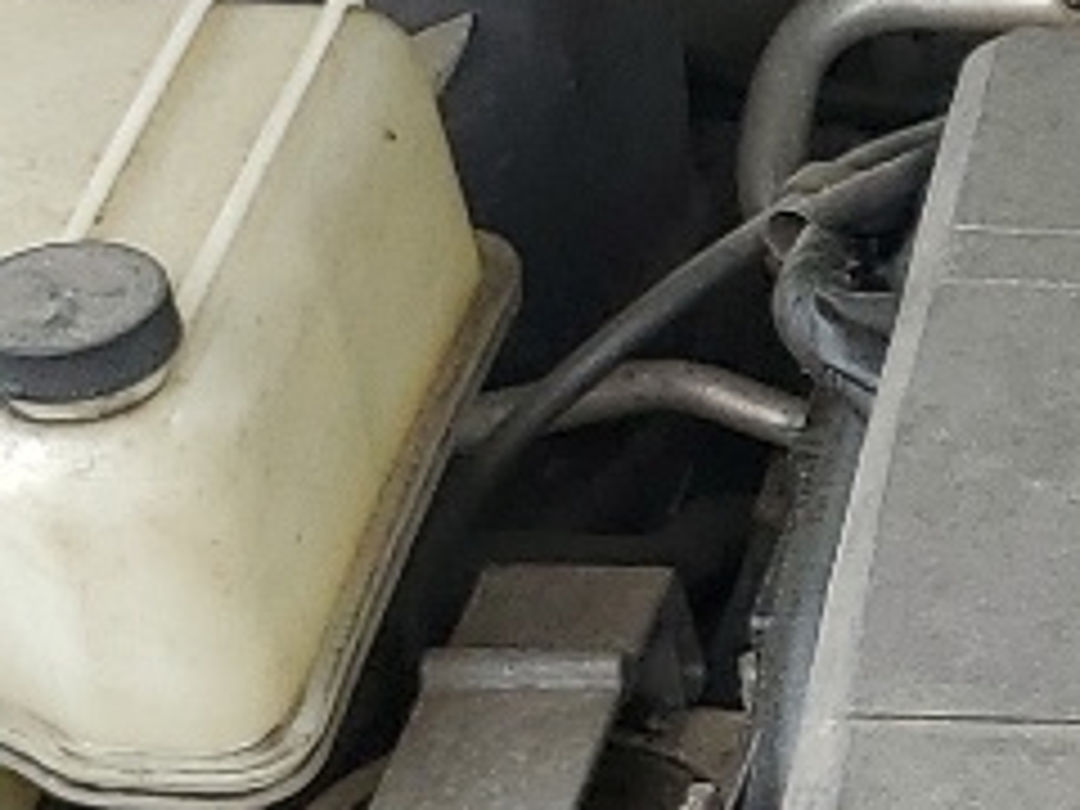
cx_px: 2660
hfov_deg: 9.9
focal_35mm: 173
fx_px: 5398
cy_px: 1053
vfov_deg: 8.5
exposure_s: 1/625
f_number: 1.5
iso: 50
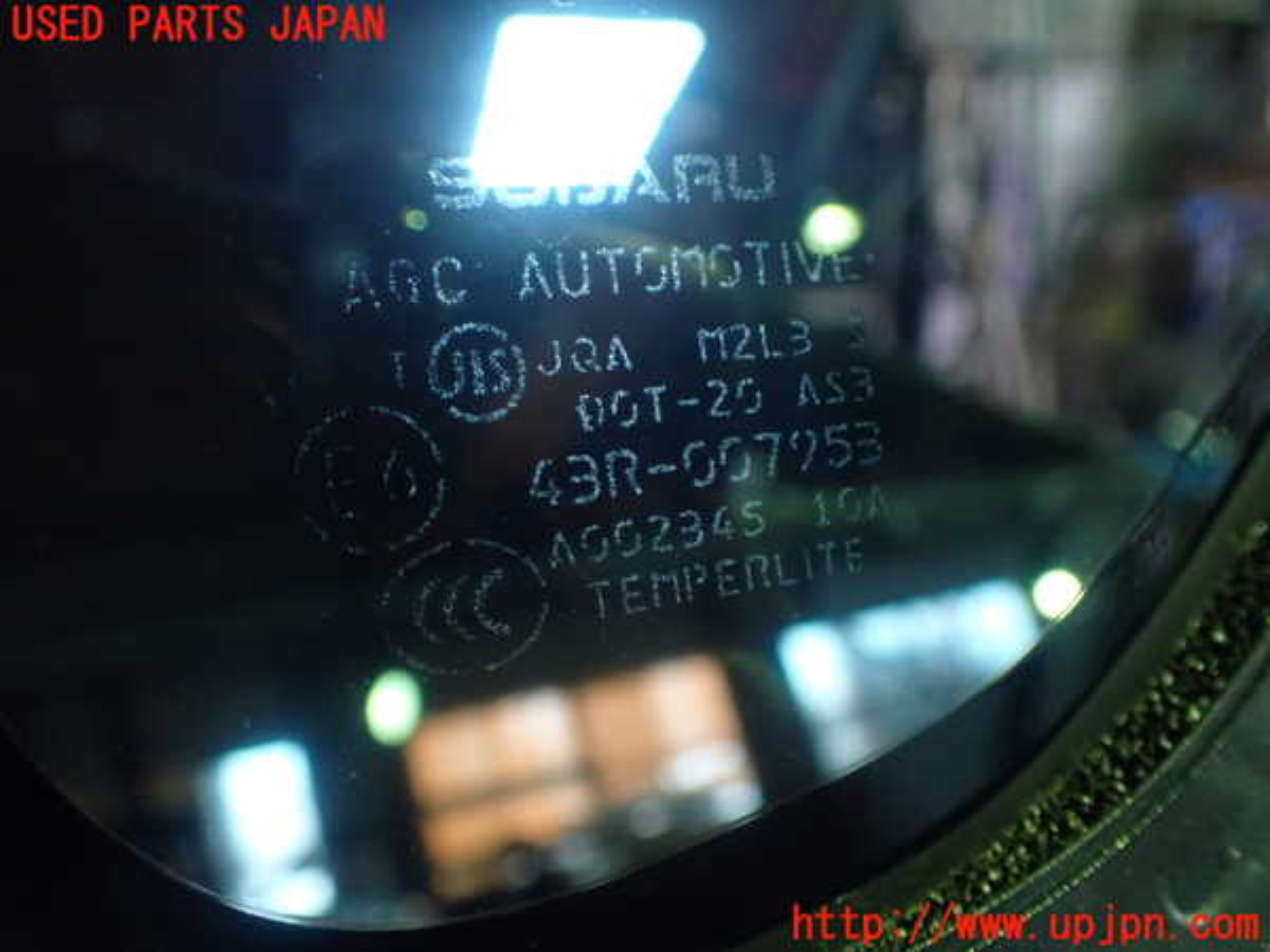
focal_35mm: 32
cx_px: 635
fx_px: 1174
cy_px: 476
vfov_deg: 44.2
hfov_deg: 56.8
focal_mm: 5.79
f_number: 2.4
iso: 800
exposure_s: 1/15
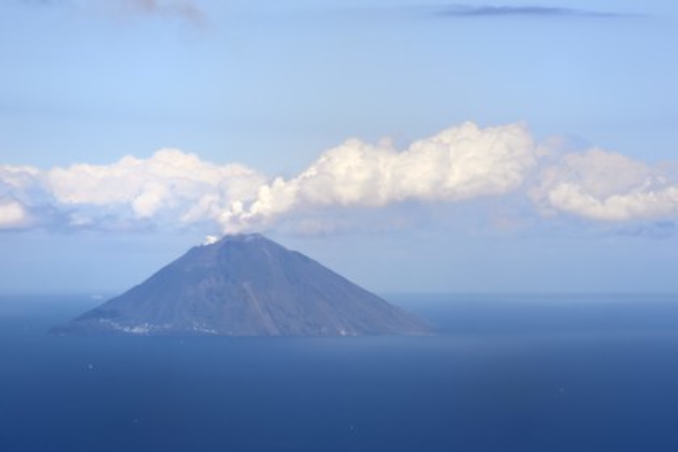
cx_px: 339
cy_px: 226
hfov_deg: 10.3
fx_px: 3766
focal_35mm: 200
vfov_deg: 6.9
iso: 200
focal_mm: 200
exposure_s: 1/500
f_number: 13
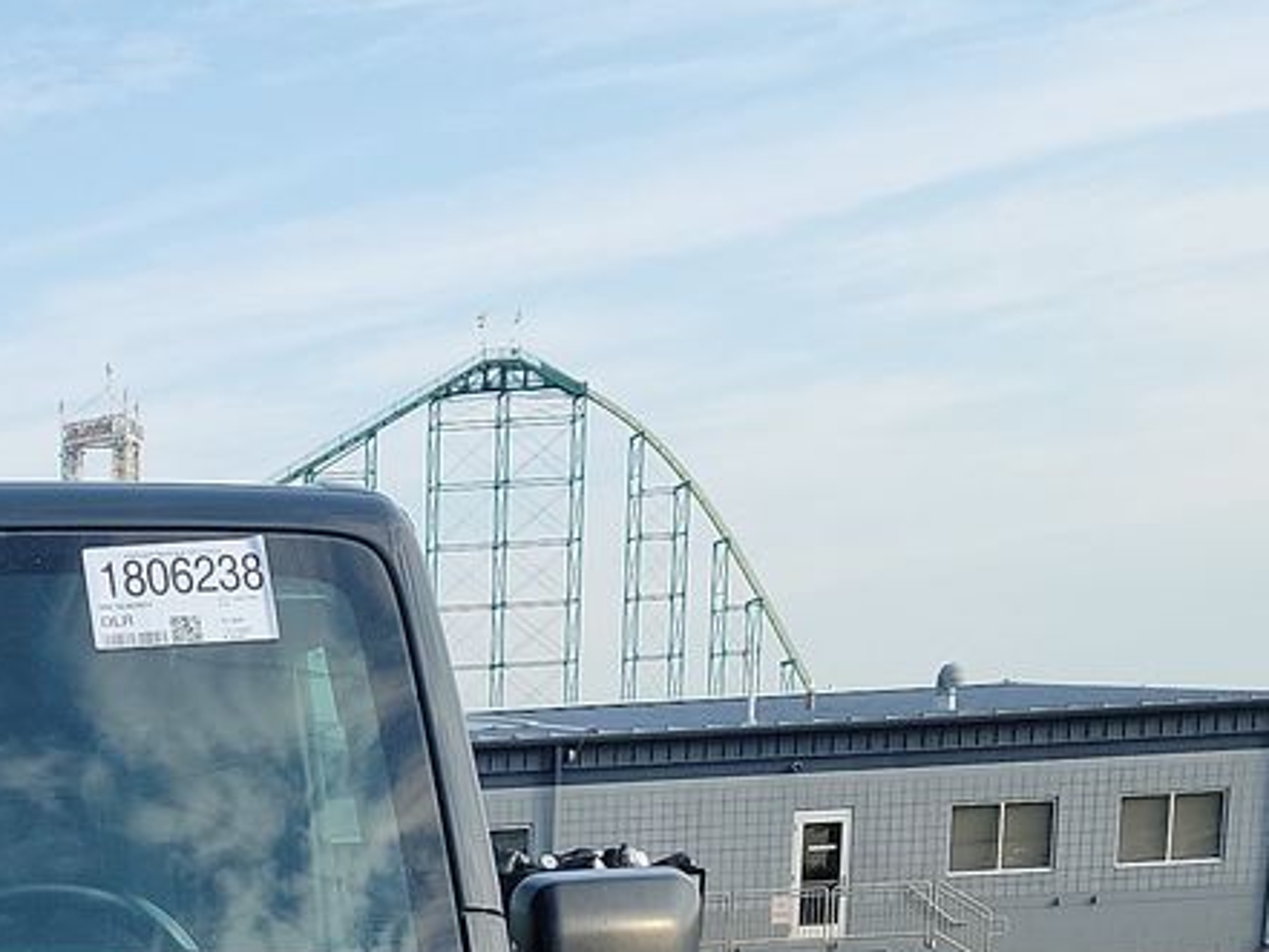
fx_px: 3190
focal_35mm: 87
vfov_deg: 15.0
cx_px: -383
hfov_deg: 20.5
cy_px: 1651
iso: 50
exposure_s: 1/344
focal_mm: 6.7
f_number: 1.8
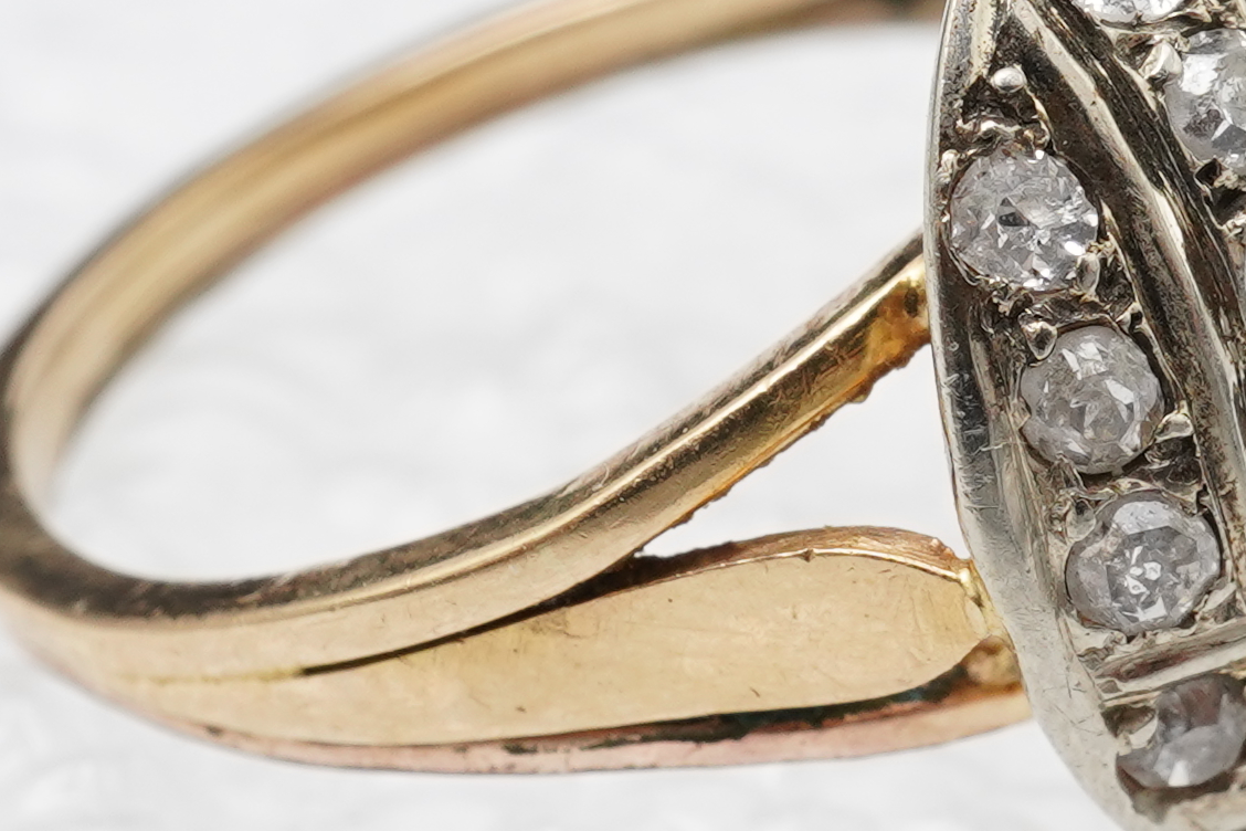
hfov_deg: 13.0
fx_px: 5434
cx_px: 1035
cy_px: 422
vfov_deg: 8.7
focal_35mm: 157
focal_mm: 30
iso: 640
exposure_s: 1/125
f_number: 22
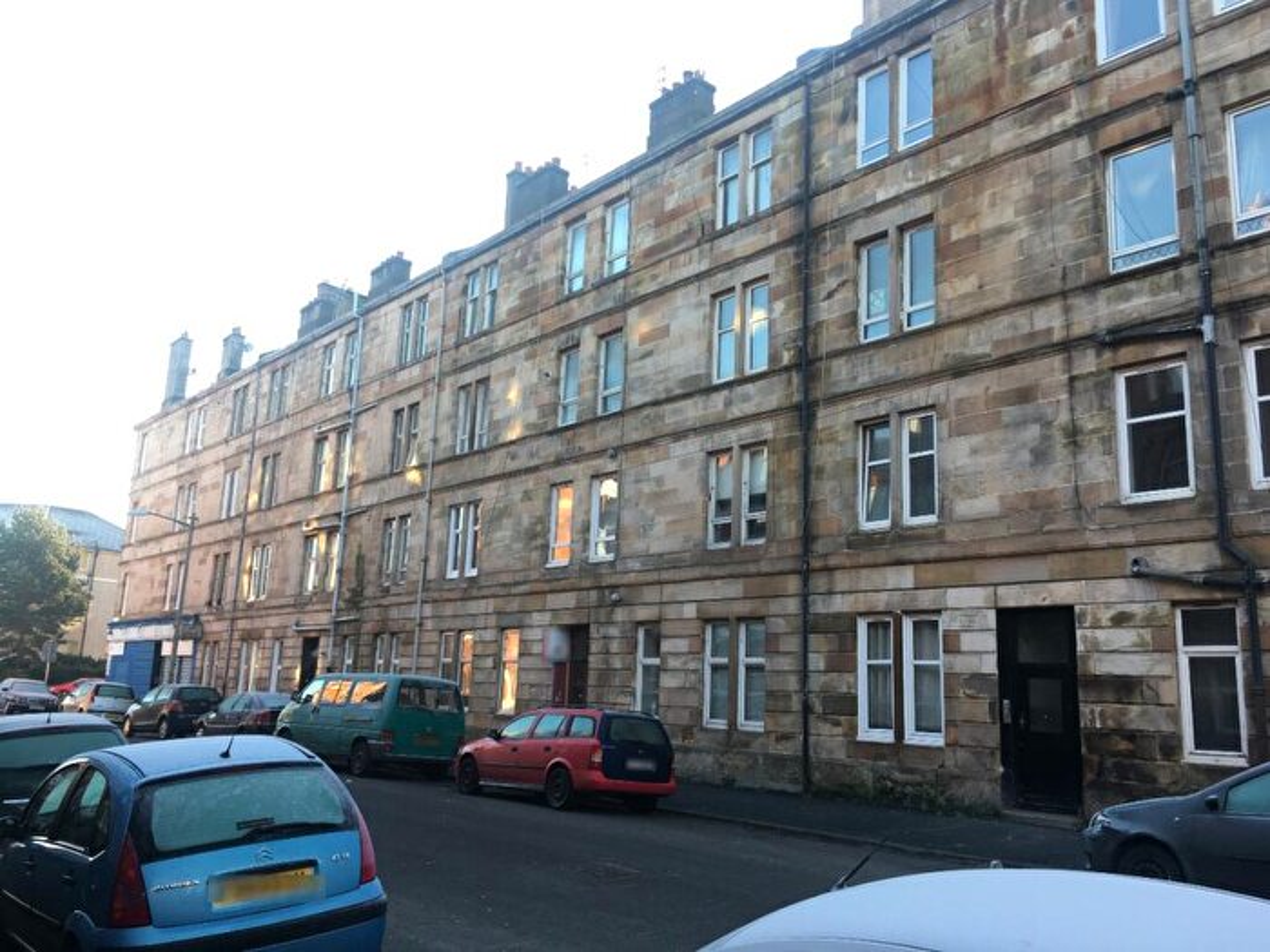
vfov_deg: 48.2
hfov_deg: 61.7
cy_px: 476
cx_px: 635
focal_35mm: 29
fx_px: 1064
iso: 32
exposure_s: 1/100
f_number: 2.2
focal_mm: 4.15
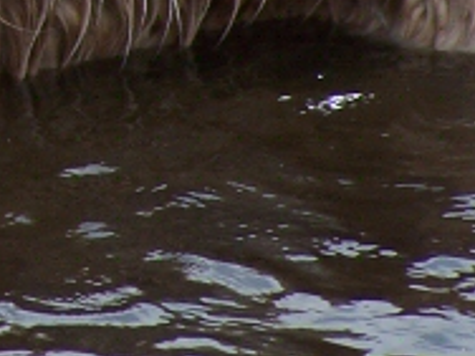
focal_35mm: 1101
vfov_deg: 1.3
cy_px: -303
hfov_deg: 1.8
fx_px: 15108
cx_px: -241
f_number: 3.6
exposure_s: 1/1000
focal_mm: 44.4
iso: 80
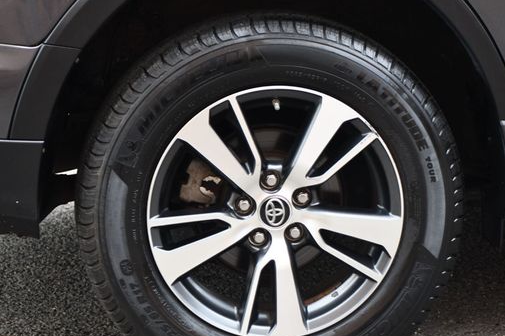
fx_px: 1864
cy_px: 195
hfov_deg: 15.4
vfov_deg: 10.3
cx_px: 288
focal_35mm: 133
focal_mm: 70
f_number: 4.5
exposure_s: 1/250
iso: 800
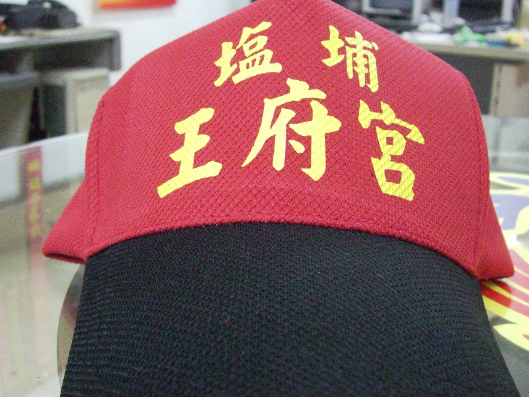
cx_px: 283
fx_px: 703
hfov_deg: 41.2
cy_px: 187
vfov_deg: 31.5
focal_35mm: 46
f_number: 2.7
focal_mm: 6.2
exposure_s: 1/60
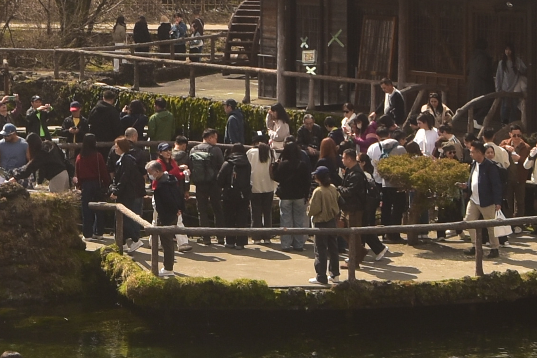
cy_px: -114
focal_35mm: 436
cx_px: 133
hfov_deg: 4.7
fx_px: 6500
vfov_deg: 3.2
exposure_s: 1/200
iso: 110
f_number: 8
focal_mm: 55
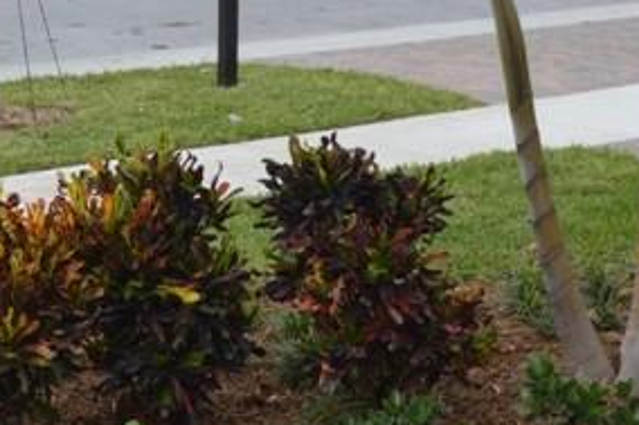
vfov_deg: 15.4
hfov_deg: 23.1
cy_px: 65
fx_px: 1561
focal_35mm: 88
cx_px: 338
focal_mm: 26
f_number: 8
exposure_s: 1/250
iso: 100
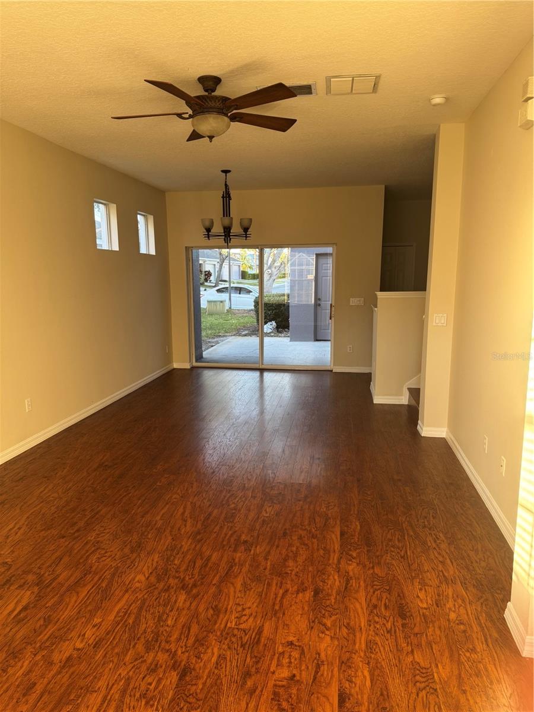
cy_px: 356
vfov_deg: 71.6
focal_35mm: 24
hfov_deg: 56.8
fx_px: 494
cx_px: 267
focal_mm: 6.76
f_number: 1.78
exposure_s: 1/121
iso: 125
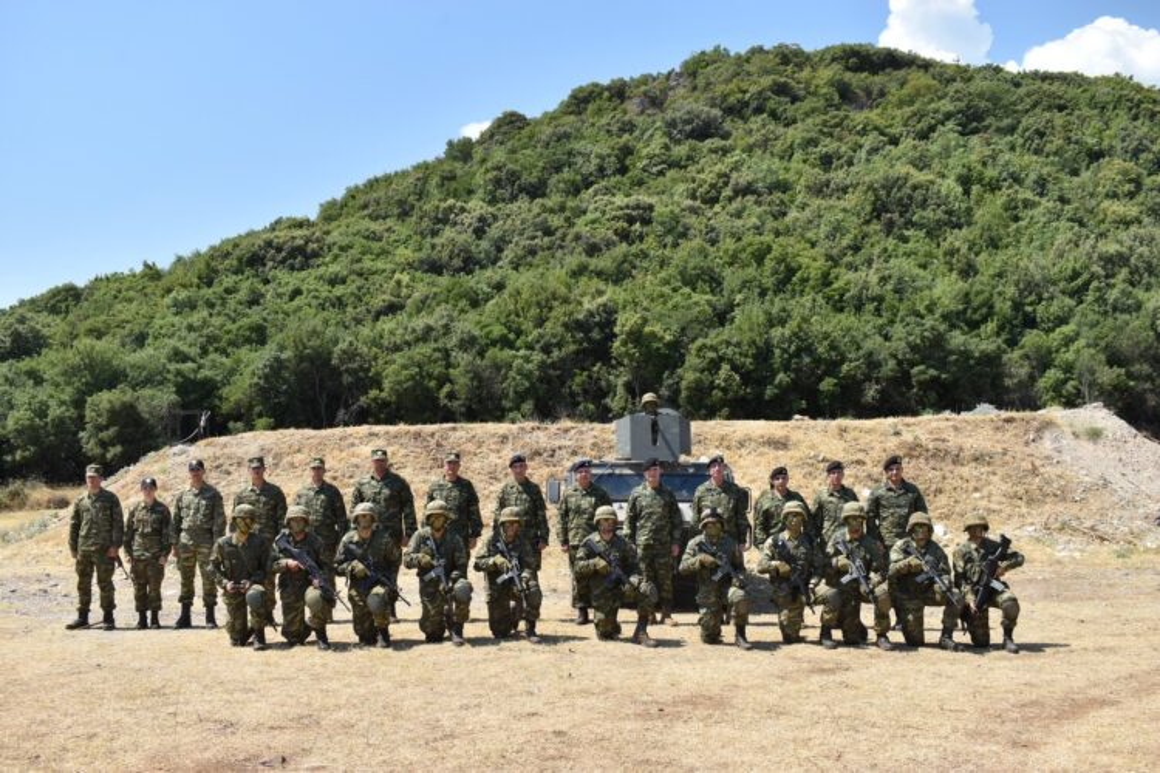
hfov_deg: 57.2
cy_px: 386
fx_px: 1063
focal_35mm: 33
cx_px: 580
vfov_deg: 40.0
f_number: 8
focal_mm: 22
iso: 100
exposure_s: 1/320
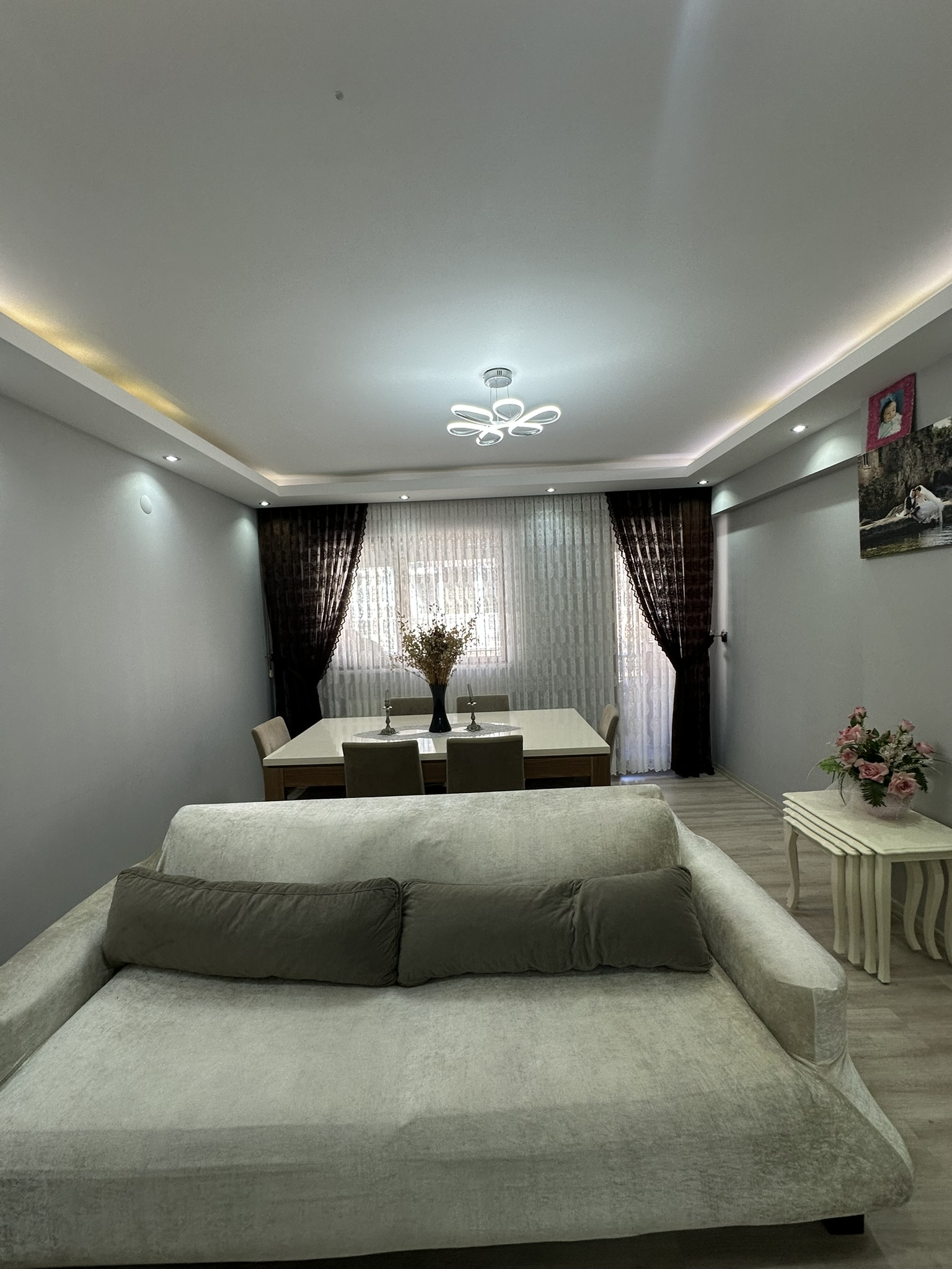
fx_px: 513
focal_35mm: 14
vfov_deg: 102.1
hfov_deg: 85.7
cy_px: 634
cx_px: 476
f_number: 2.2
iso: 64
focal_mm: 2.22
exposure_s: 1/100
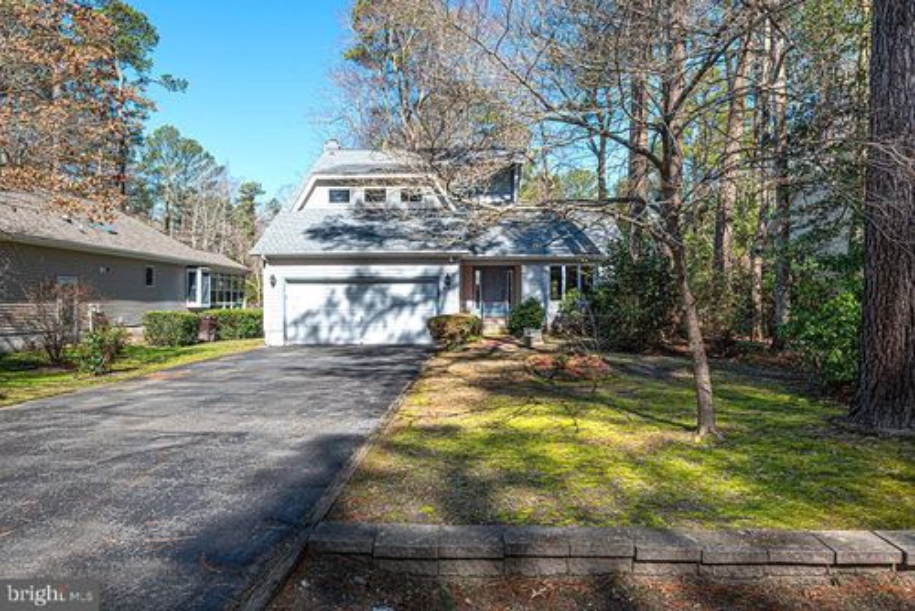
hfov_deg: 76.1
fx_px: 585
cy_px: 306
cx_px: 458
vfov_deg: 55.2
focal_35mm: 23
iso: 160
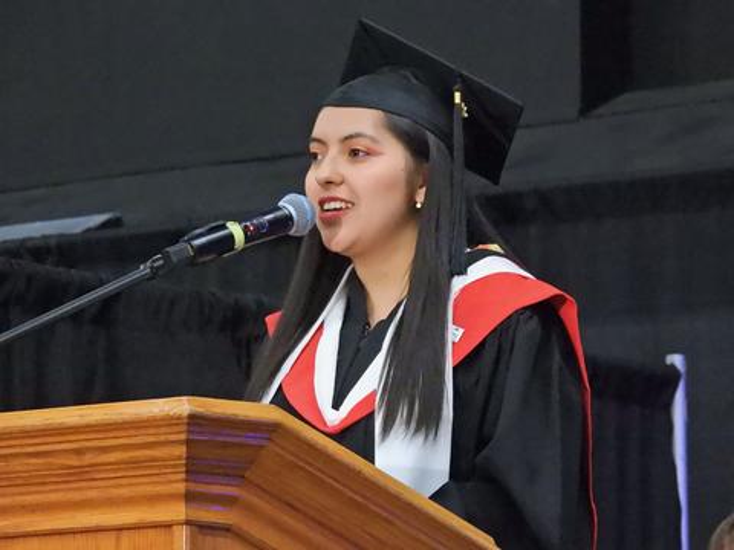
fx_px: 7421
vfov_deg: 4.2
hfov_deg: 5.7
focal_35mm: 350
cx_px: 367
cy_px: 275
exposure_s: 1/50
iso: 3200
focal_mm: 62.5
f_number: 5
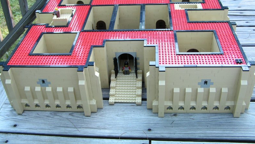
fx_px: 284
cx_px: 127
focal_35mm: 42
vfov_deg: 28.2
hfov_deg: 48.4
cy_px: 48
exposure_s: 1/50
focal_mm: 6.3
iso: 50
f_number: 3.2
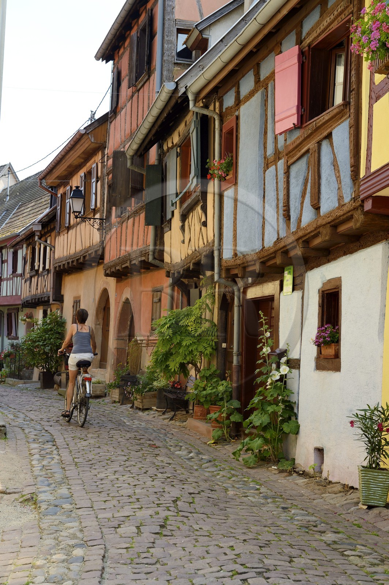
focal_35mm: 60
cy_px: 292
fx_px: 974
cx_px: 194
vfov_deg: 33.4
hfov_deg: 22.6
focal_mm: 60
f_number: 6.3
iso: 200
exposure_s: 1/250
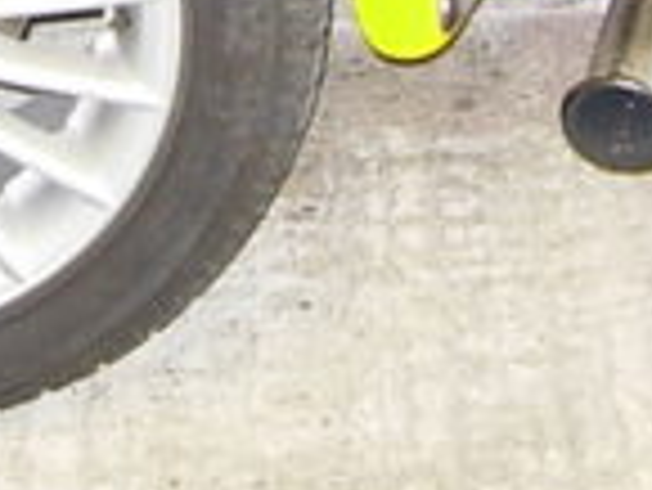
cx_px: 544
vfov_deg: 8.4
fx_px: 3167
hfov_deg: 11.7
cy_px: -530
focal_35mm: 168
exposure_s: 1/8.2
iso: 115
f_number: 2.8
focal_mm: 7.8
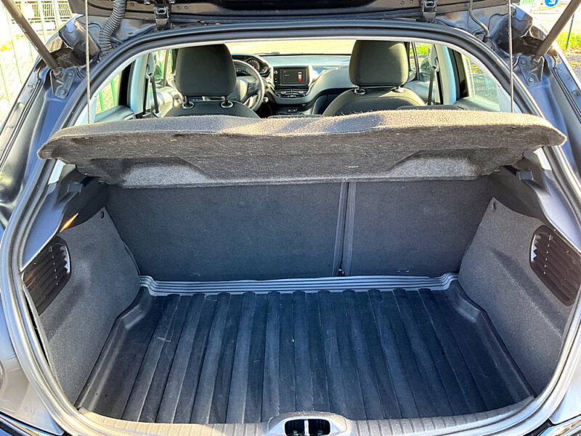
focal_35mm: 29
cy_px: 218
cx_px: 290
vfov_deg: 48.2
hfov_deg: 61.7
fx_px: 487
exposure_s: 1/78
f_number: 1.8
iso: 64
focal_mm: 3
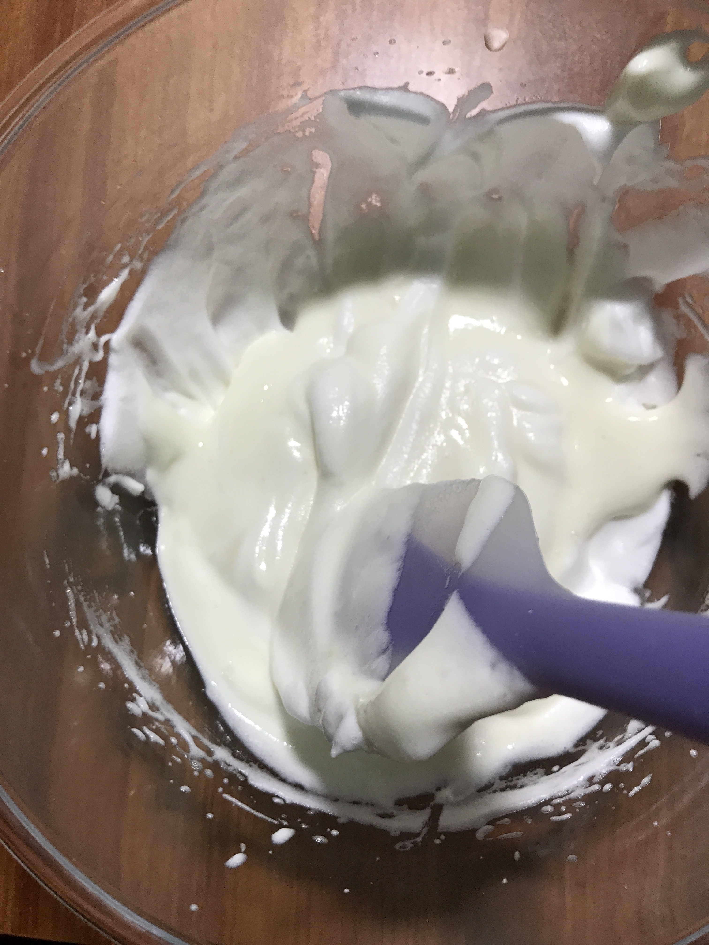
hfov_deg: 49.7
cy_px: 472
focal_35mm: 28
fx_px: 765
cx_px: 354
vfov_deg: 63.4
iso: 20
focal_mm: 3.99
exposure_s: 1/33
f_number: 1.8
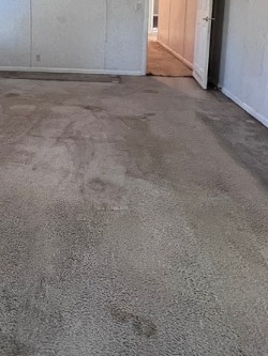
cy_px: 44
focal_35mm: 30
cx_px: 9
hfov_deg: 41.6
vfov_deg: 53.4
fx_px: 309
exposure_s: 1/60
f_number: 1.8
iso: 320
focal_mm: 1.57
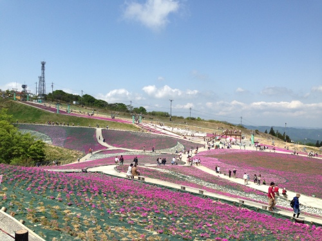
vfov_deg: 42.9
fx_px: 307
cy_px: 120
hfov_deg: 55.4
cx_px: 161
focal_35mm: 33
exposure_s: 1/1642
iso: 50
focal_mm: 4.13
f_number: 2.4
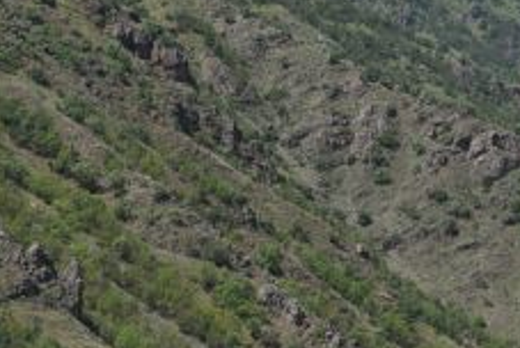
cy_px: 576
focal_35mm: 286
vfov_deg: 4.8
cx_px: -165
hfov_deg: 7.1
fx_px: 4136
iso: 100
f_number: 6.3
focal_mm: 50
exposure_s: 1/500
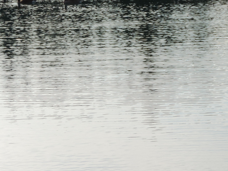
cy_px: 35
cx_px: 161
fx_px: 1554
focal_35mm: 236
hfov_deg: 8.4
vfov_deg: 6.3
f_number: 4
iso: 80
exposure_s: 1/500
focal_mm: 15.1
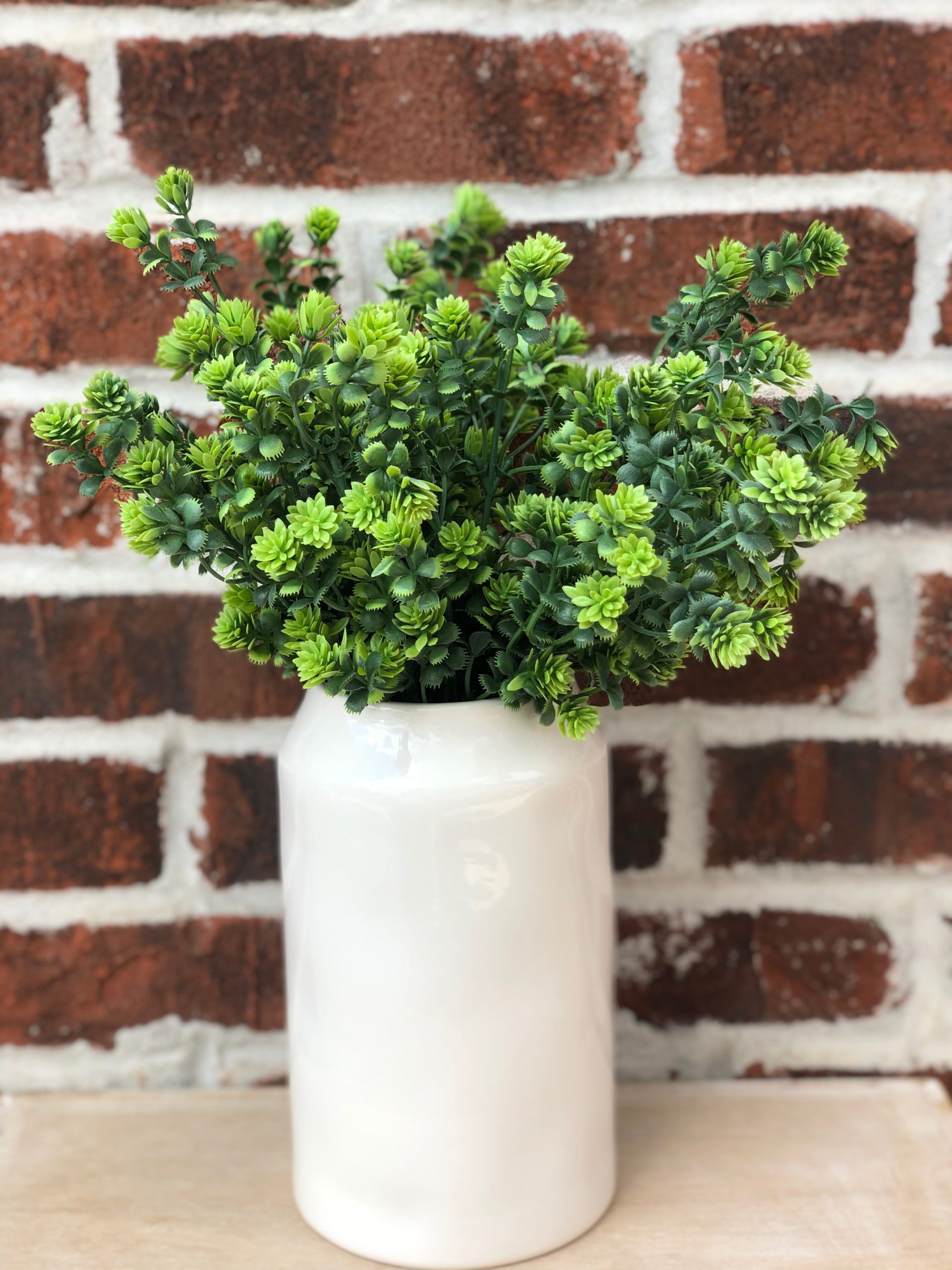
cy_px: 635
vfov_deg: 36.8
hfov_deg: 28.0
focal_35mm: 52
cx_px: 476
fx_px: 1907
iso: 16
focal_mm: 6
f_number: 2.4
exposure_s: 1/251
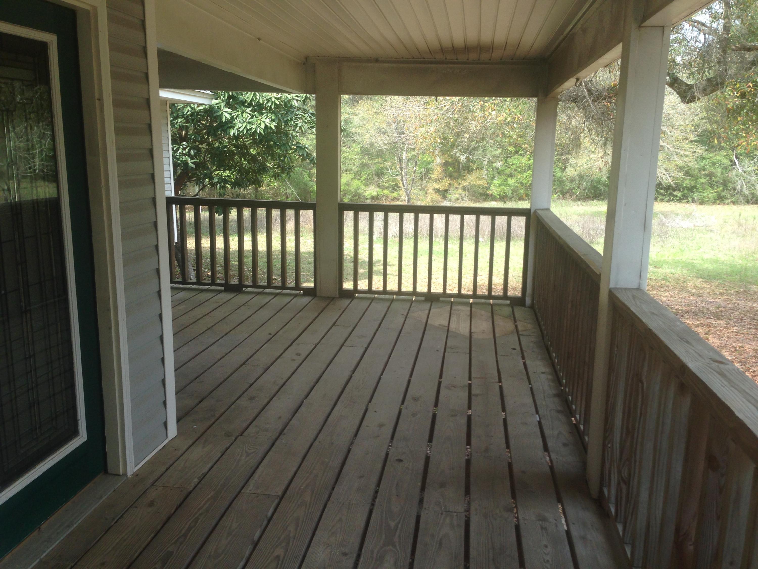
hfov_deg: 55.4
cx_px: 379
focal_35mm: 33
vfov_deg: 42.9
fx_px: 723
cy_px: 284
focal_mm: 4.12
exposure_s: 1/266
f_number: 2.4
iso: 50
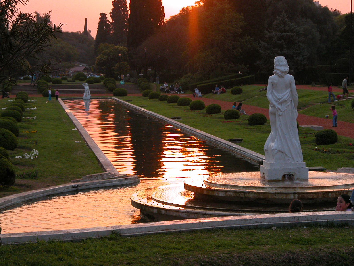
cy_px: 133
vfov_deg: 12.8
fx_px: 1186
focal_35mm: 116
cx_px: 177
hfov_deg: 17.0
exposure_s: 1/198
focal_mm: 29.5
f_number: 5.3
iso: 200
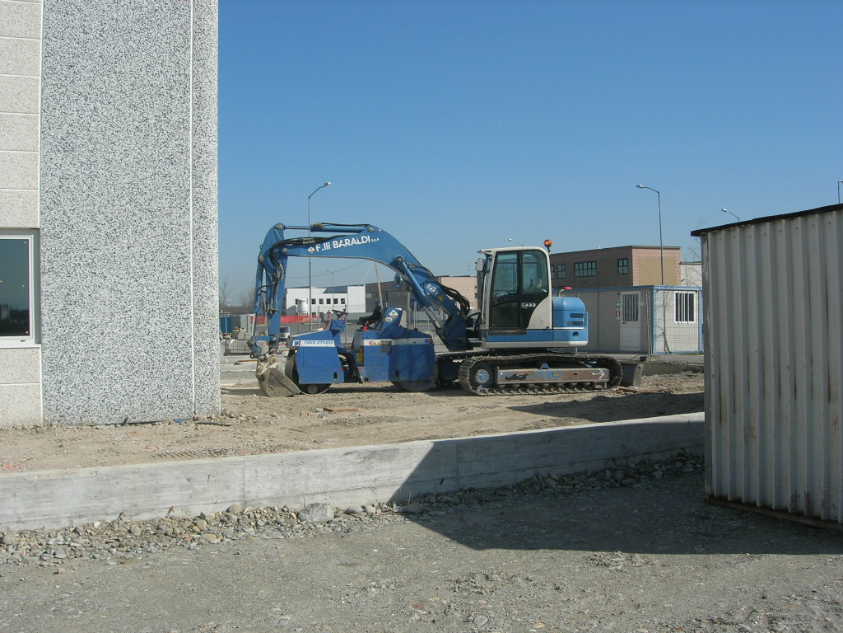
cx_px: 422
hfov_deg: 49.0
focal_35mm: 38
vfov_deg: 37.7
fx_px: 925
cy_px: 316
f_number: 4.8
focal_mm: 7.8
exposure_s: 1/812
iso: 64
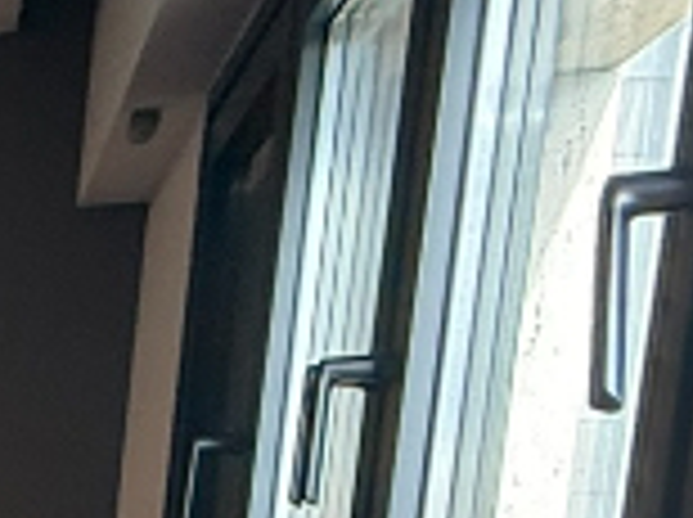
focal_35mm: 91
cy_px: 851
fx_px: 1819
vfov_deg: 14.7
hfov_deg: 13.3
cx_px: -1120
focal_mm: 2.22
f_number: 2.2
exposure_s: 1/60
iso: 400
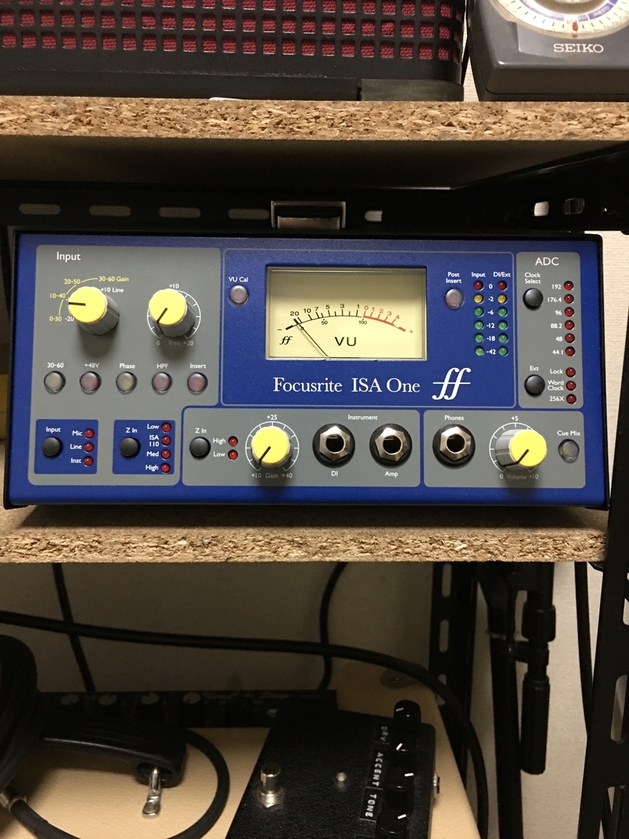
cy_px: 420
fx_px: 703
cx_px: 314
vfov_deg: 61.7
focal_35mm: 29
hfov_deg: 48.2
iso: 80
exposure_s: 1/4
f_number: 2.2
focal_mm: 4.15
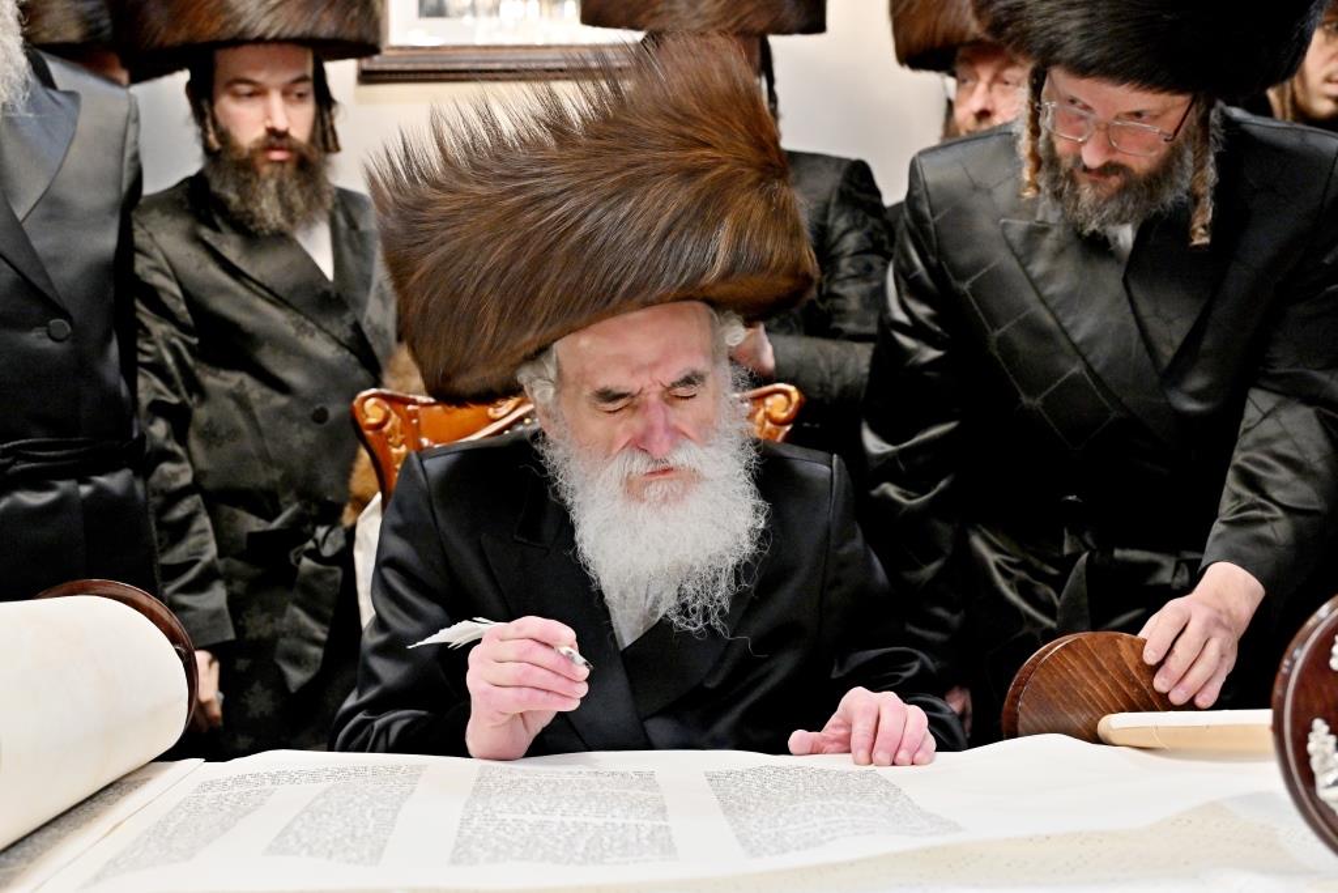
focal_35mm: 42
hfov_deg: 46.4
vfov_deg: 31.9
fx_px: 1561
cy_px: 446
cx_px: 669
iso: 1600
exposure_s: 1/200
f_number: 4.5
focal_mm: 42
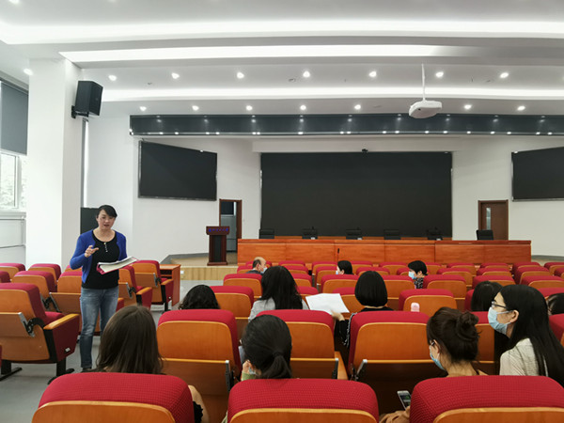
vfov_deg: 74.7
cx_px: 282
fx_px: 277
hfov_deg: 91.0
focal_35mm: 17
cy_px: 212
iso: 200
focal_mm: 2.26
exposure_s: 1/40
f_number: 2.2
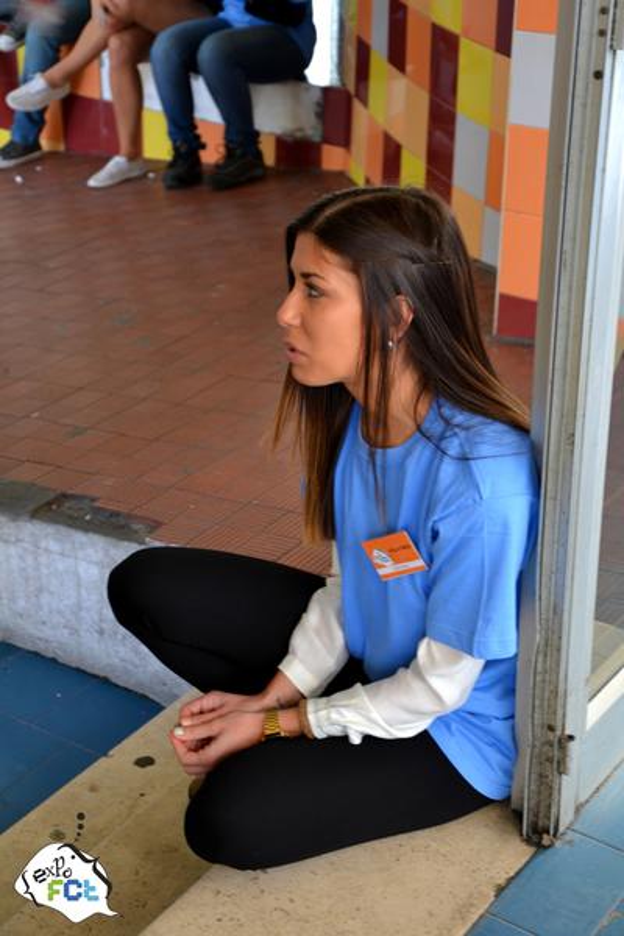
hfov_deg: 21.6
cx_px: 312
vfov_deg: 31.9
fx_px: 1638
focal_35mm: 63
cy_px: 468
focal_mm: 42
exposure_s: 1/15
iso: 400
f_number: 4.8
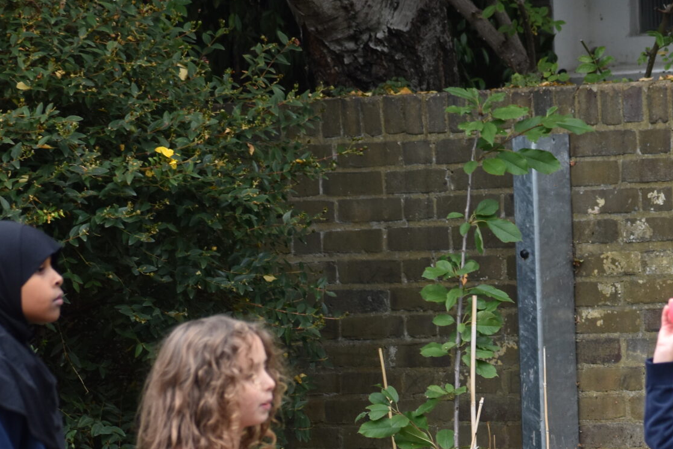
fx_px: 7179
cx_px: 390
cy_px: 511
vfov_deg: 3.6
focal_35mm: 384
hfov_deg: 5.4
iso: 400
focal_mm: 112
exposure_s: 1/250
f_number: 5
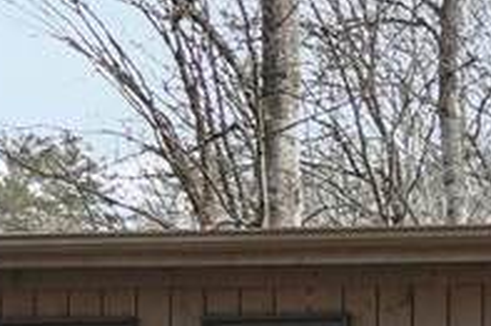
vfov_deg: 10.9
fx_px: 1594
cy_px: 601
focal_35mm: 117
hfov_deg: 12.2
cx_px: 1318
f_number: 8
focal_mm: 12
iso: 100
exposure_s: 1/40
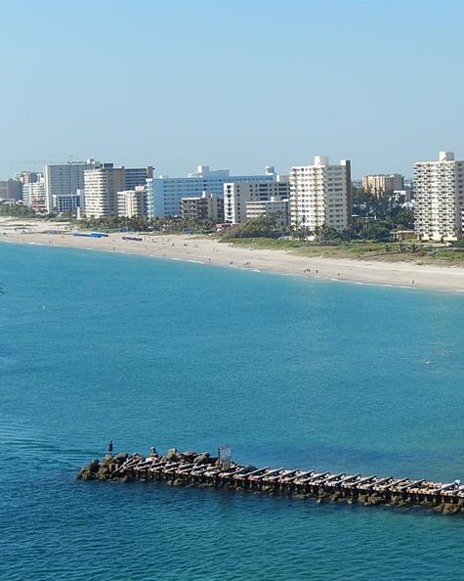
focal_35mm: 96
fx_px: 1648
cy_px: 290
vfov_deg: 20.0
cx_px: 353
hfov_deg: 15.9
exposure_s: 1/640
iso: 125
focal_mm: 13.1
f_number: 4.9
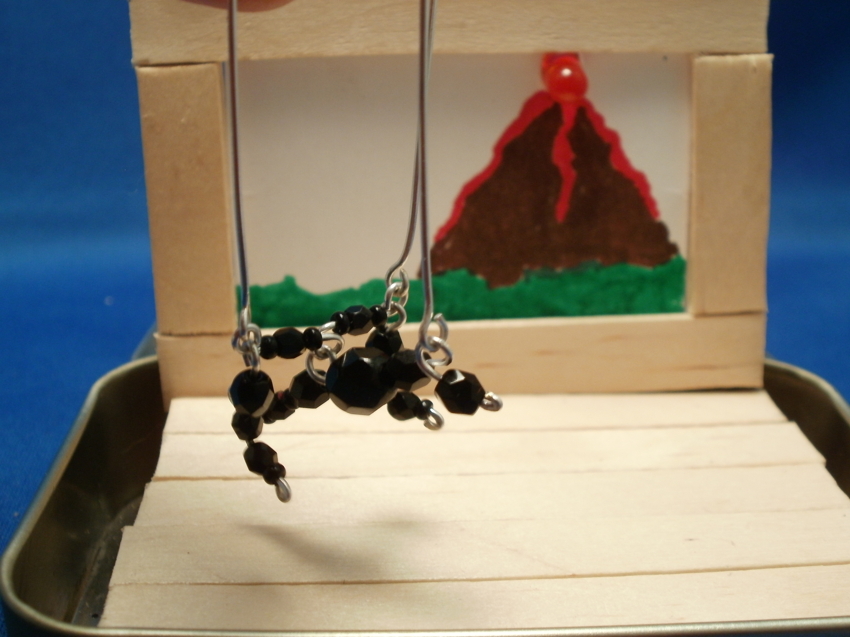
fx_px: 1080
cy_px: 318
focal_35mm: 44
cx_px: 425
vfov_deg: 32.9
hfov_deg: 42.9
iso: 125
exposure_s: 1/30
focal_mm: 7.7
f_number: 4
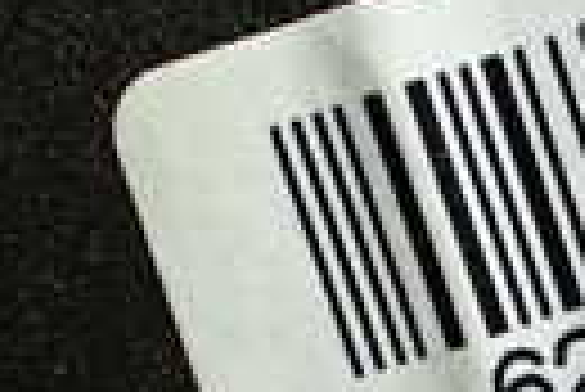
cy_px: 415
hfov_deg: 13.6
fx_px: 2343
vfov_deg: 9.5
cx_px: 792
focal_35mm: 144
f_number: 2.3
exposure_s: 1/125
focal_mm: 5.4
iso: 800
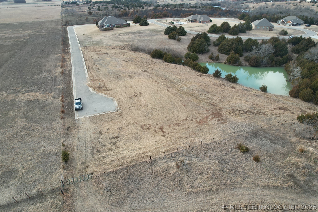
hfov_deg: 78.6
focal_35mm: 22
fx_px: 194
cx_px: 159
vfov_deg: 57.2
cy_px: 106
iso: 100
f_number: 2.8
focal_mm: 8.38
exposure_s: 1/200
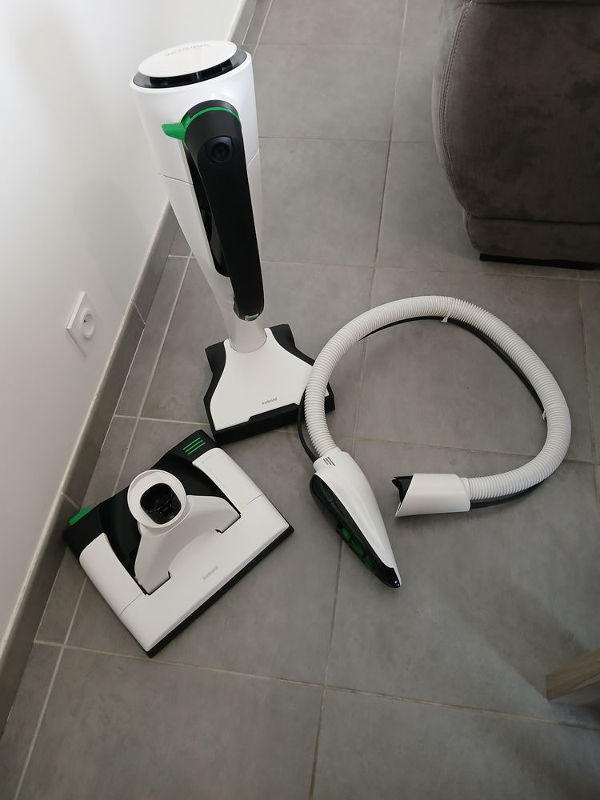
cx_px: 300
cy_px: 400
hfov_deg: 53.1
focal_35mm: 26
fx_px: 601
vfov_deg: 67.3
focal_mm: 3.98
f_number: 1.8
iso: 250
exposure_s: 1/33.3
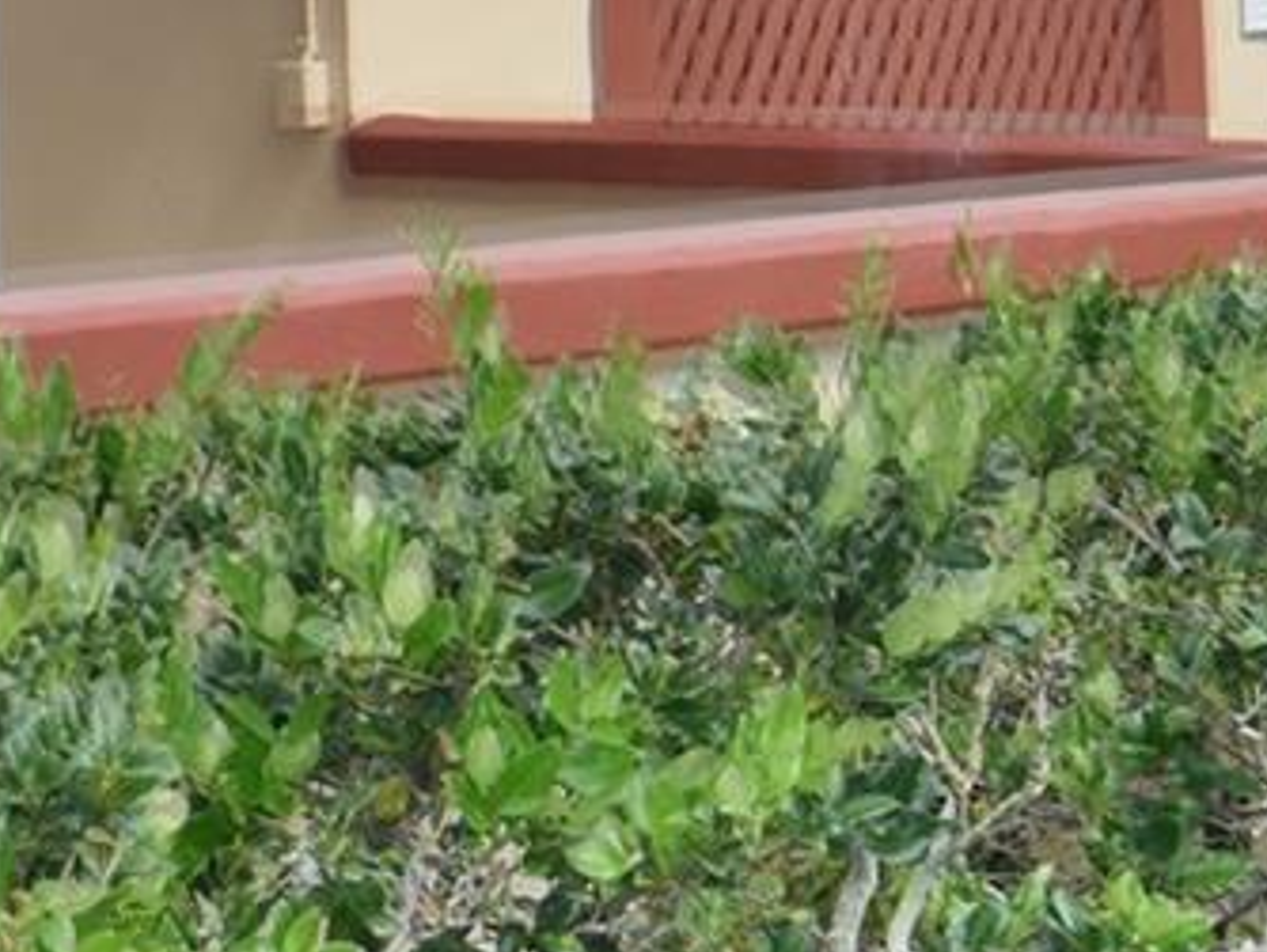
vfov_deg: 10.3
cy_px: -561
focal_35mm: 138
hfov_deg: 13.7
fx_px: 5055
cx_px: -410
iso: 400
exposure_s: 1/400
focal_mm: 20
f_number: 9
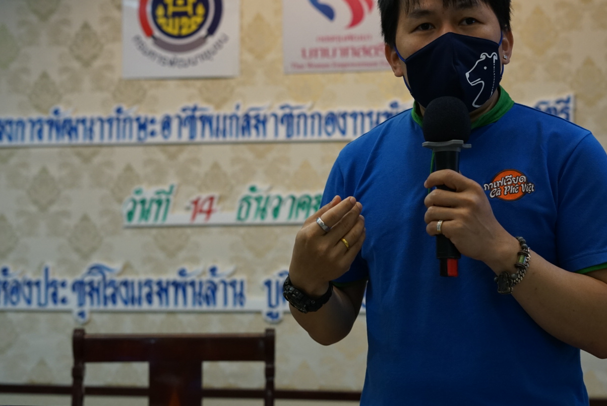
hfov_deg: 30.4
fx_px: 1114
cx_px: 371
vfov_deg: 20.6
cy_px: 205
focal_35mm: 66
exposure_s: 1/160
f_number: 3.2
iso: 1600
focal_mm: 50
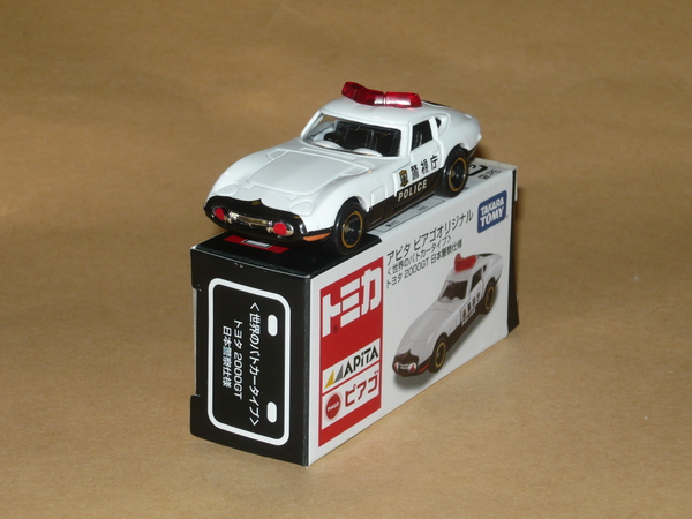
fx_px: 1899
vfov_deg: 15.6
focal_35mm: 95
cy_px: 260
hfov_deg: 20.7
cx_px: 346
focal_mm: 12.3
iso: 100
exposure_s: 1/50
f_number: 4.1
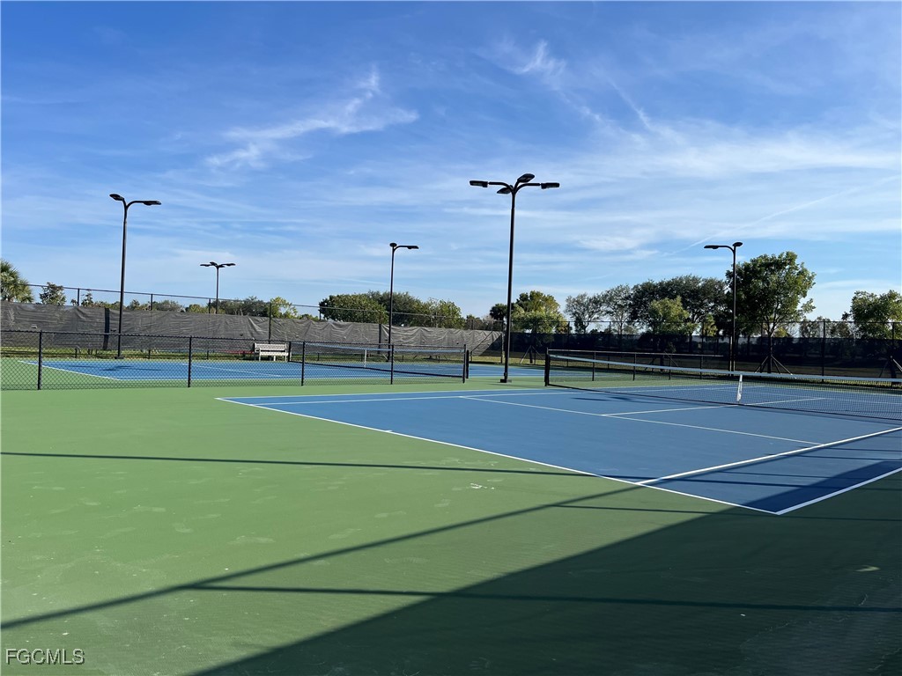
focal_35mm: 26
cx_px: 451
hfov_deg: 67.3
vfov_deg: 53.1
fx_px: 677
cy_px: 338
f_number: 1.6
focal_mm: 5.1
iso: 50
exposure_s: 1/3745
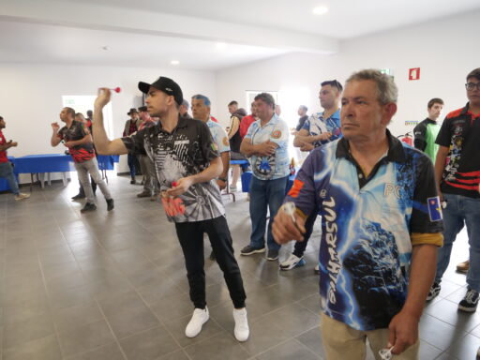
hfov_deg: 71.6
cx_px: 240
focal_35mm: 24
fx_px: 333
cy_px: 180
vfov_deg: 56.8
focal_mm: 12
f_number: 2.8
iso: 1600
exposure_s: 1/125
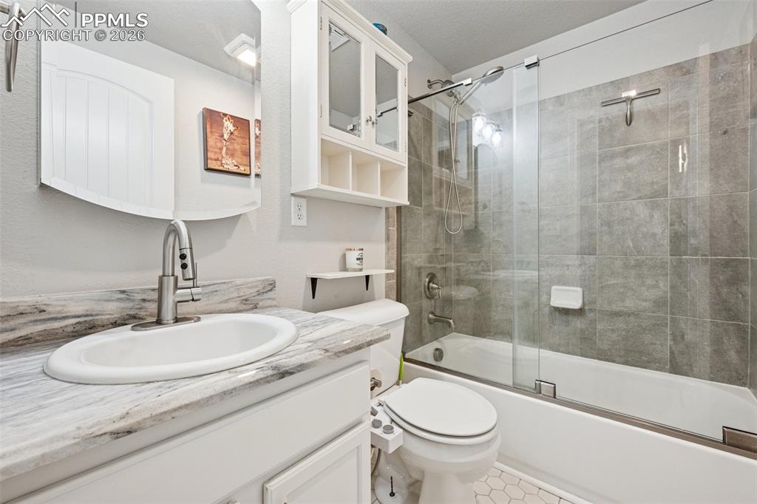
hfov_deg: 100.4
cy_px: 252
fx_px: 315
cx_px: 378
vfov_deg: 77.3
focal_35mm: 15
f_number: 11
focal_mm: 15
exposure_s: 1/8
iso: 800
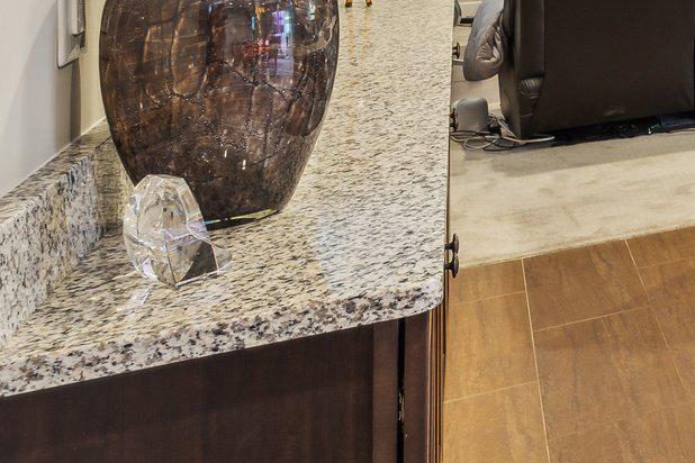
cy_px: -160
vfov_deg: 22.5
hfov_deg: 25.3
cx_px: 1107
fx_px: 1023
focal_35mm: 53
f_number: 8
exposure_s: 1/2.5
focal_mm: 16
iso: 200
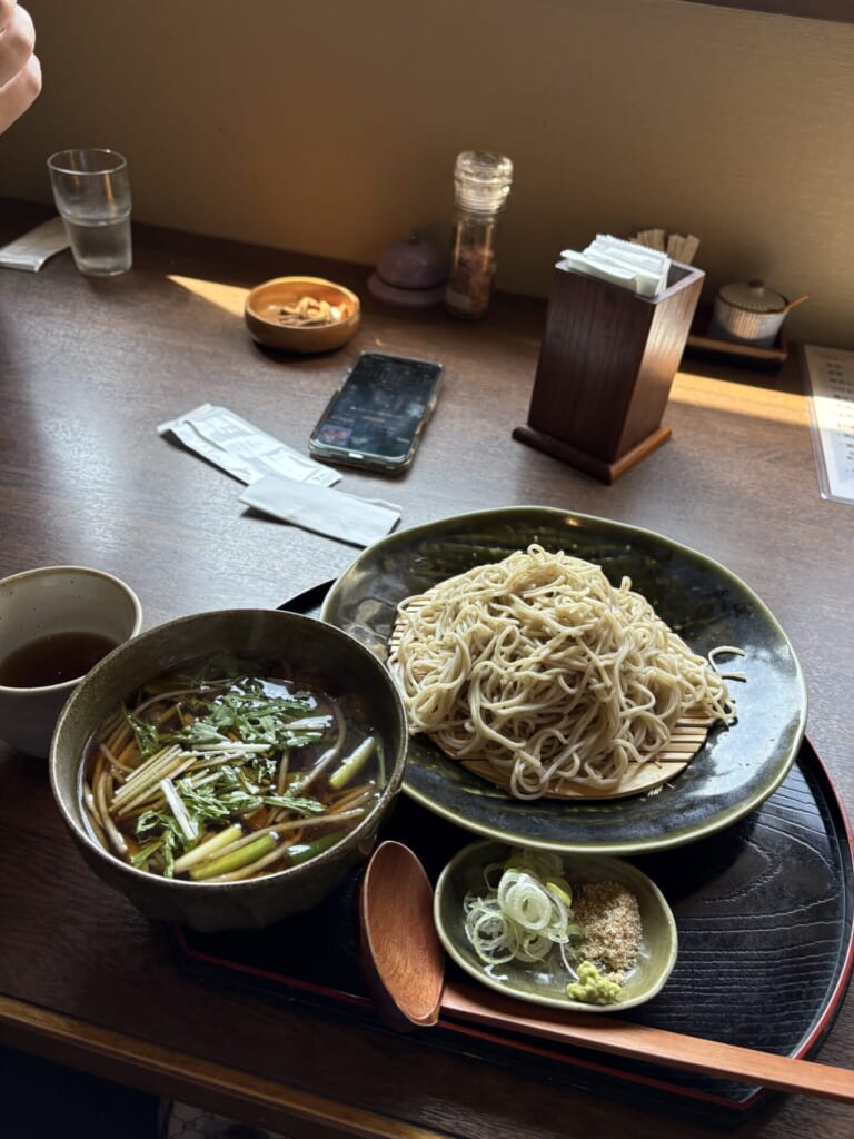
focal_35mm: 26
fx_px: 855
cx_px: 427
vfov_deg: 67.3
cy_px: 570
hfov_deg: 53.1
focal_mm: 5.96
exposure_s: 1/203
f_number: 1.6
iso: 125
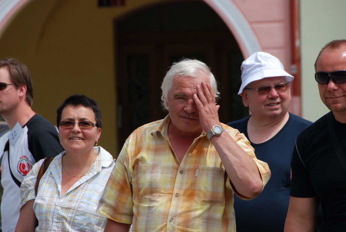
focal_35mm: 300
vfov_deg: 4.6
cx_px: 173
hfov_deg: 6.9
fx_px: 2887
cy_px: 116
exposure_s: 1/500
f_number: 8
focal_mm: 200
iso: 200
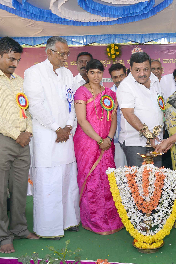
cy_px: 110
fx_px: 315
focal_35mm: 43
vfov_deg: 45.3
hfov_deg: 29.8
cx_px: 159
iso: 400
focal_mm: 24
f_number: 4.5
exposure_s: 1/125
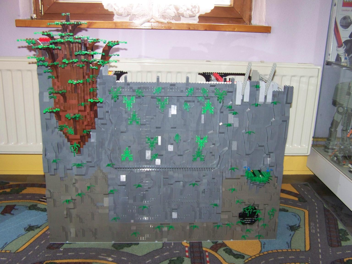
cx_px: 176
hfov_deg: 49.0
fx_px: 386
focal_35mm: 38
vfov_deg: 37.7
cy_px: 132
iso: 200
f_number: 2.8
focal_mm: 6.3
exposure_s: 1/30
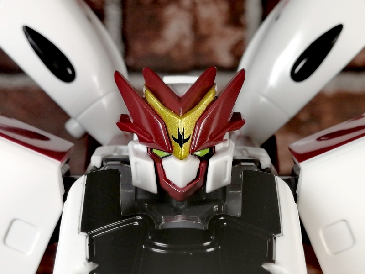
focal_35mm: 74
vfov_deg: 19.9
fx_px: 780
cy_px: 137
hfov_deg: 26.3
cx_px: 182
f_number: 1.8
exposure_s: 1/100
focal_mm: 3.62
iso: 64
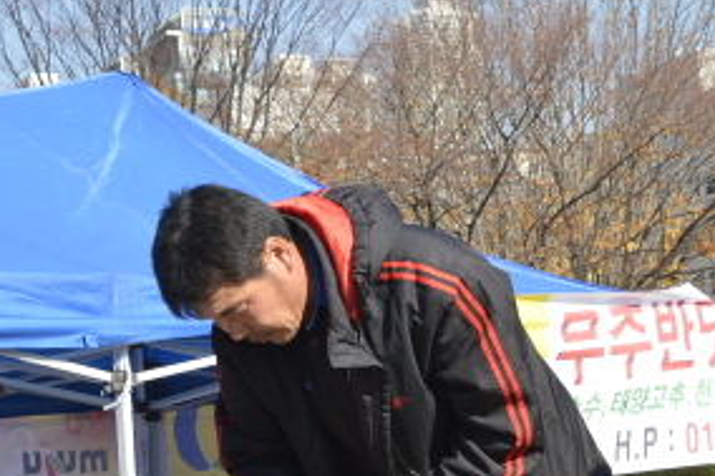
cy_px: 448
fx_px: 1231
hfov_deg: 31.4
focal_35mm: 62
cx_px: 592
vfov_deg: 21.3
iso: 250
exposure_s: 1/200
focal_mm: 32
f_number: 10
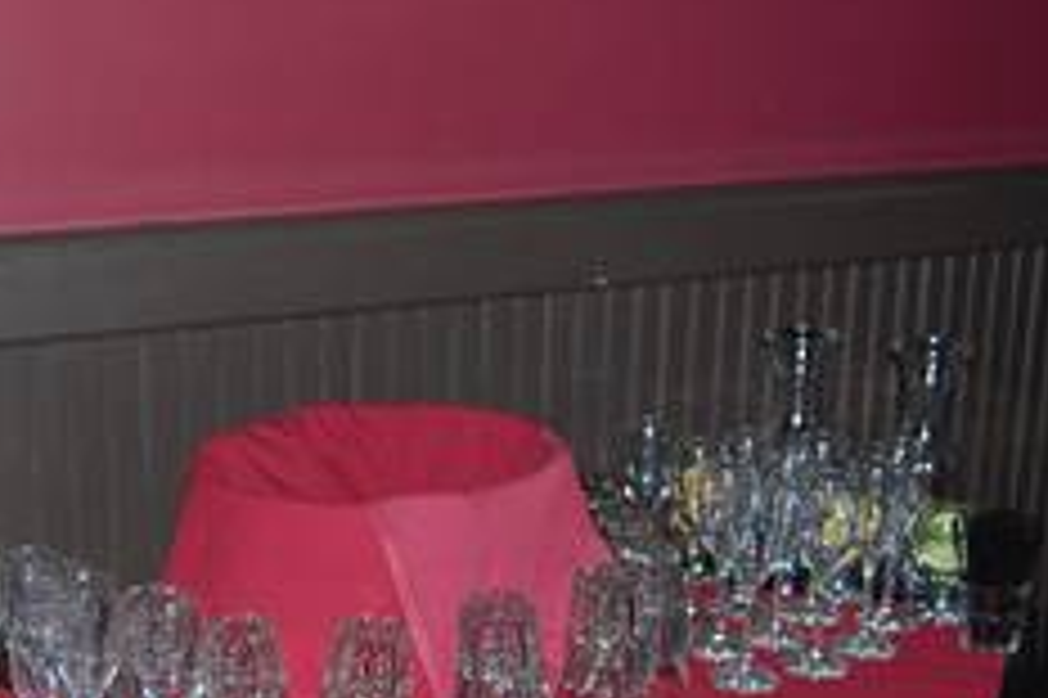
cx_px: 328
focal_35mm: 58
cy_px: 500
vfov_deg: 23.2
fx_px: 1687
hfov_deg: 34.1
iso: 400
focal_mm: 18
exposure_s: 1/60
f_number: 3.5
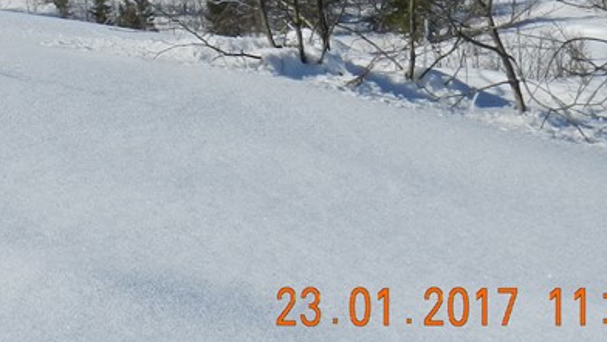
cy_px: -164
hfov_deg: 9.0
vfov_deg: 5.1
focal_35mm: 239
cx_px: -31
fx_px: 3849
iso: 160
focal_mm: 14.9
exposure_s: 1/1250
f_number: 5.6
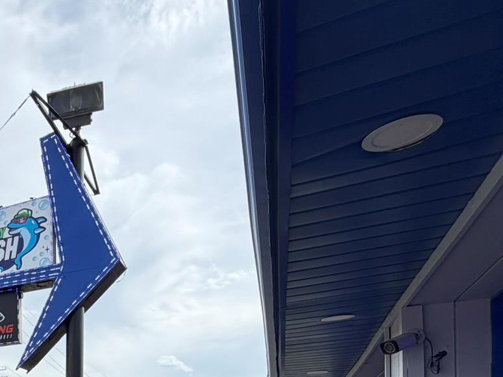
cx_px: -26
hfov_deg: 41.8
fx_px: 538
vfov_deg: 32.5
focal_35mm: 37
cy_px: 443
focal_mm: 2.22
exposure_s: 1/770
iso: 25
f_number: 2.2
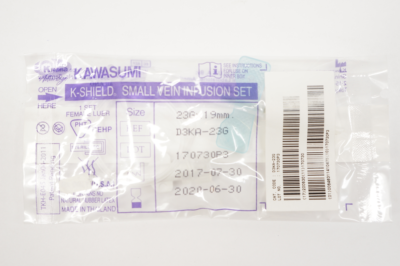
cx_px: 200
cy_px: 133
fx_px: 466
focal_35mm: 42
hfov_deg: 46.4
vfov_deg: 31.8
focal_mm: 28
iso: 400
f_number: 5.6
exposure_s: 1/60
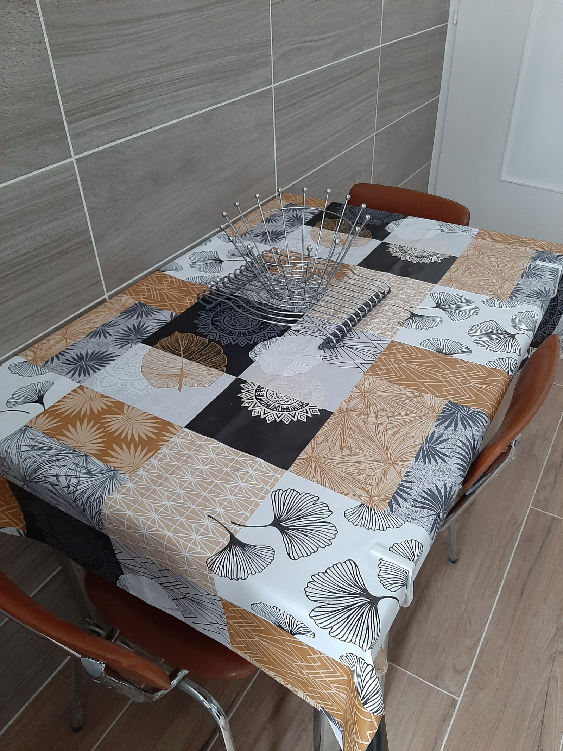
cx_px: 282
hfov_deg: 53.1
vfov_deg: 67.3
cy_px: 376
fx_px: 564
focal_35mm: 26
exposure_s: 1/25
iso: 160
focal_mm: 3.93
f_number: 1.7
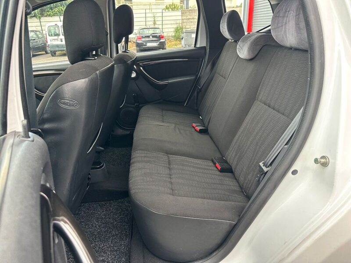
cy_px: 132
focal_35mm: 24
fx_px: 243
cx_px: 176
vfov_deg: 56.8
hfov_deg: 71.6
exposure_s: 1/78
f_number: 1.78
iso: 250
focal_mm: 6.86
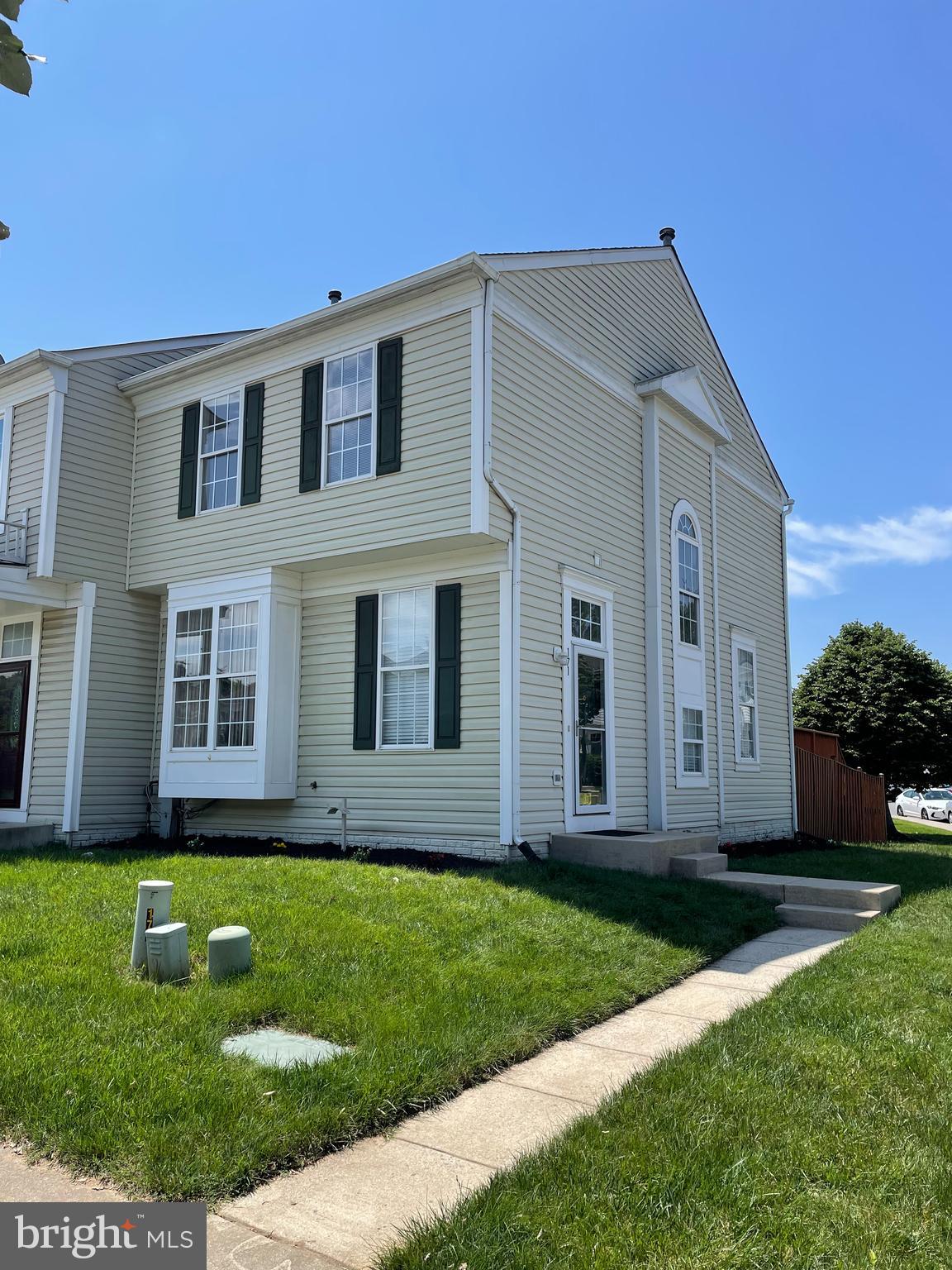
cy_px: 635
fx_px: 953
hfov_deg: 53.1
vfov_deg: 67.3
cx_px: 476
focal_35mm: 26
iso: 32
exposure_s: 1/3125
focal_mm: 4.2
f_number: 1.6
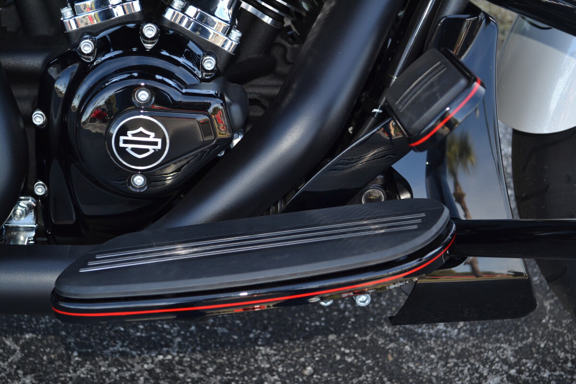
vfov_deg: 20.6
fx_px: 1056
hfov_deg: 30.5
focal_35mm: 66
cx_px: 288
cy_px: 192
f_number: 5.3
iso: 100
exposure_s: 1/60
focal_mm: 44
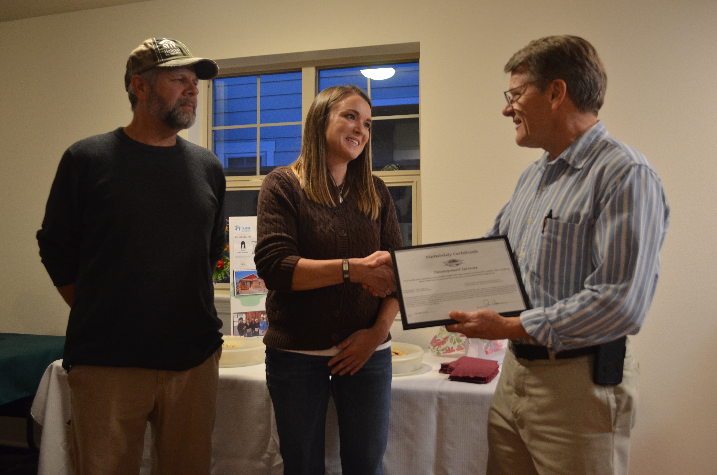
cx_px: 358
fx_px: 656
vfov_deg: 39.8
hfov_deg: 57.3
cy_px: 238
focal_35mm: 33
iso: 800
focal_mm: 22
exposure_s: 1/30
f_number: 3.8
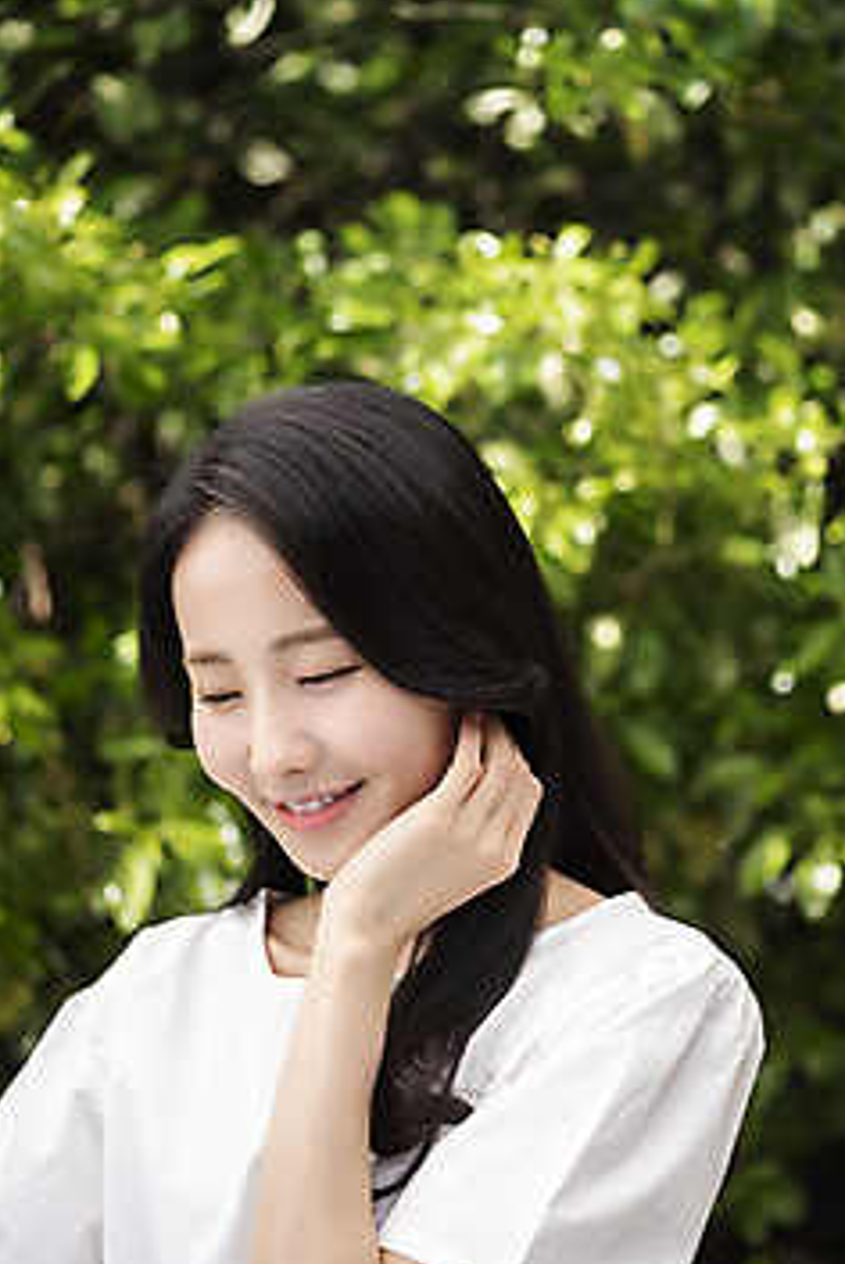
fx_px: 4181
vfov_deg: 17.2
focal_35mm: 119
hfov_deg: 11.5
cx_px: 467
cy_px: 630
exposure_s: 1/400
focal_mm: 105
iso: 100
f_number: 4
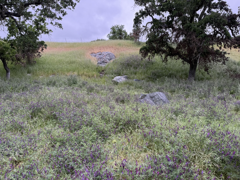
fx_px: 166
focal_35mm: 24
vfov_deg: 56.8
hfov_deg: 71.6
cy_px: 90
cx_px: 120
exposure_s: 1/284
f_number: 1.78
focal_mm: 6.76
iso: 64
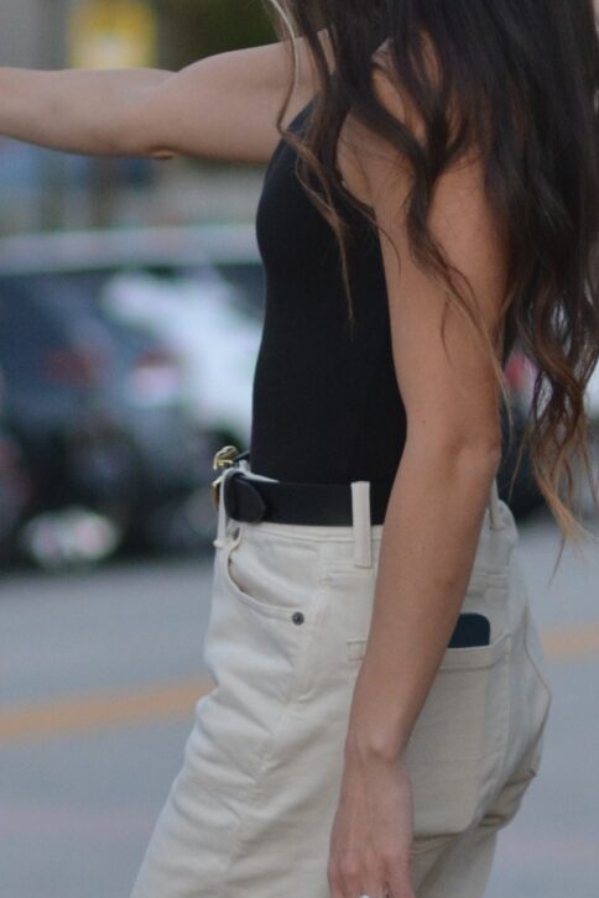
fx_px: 11224
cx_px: 334
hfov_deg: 3.1
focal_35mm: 450
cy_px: 417
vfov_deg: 4.6
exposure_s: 1/640
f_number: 2.5
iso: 800
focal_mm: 85
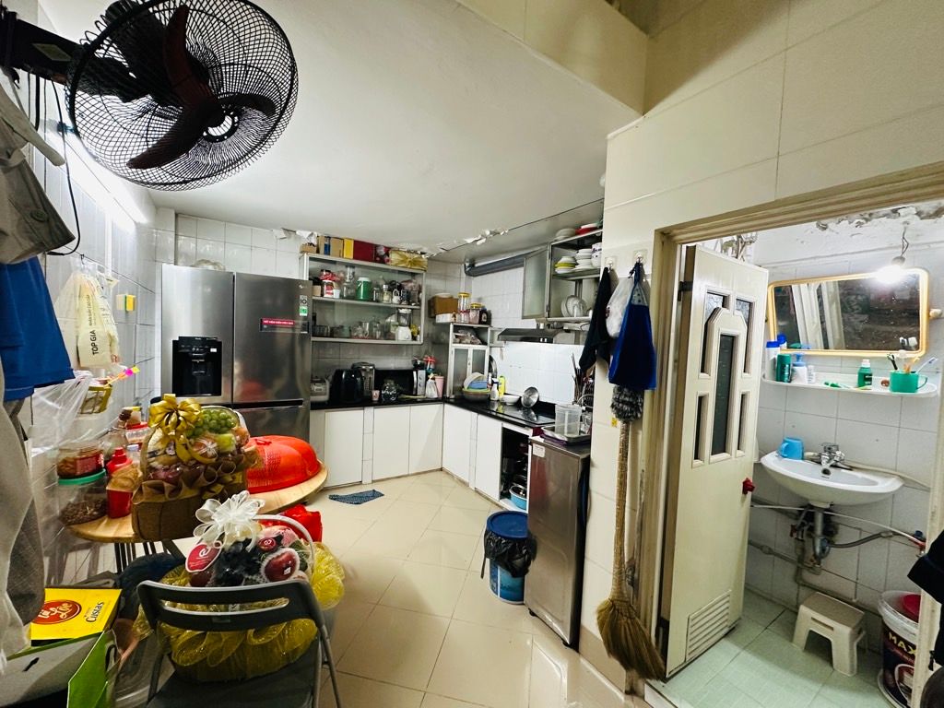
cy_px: 354
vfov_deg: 85.7
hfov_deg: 102.1
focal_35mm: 14
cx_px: 472
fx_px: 382
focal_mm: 2.22
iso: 320
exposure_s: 1/50
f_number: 2.2
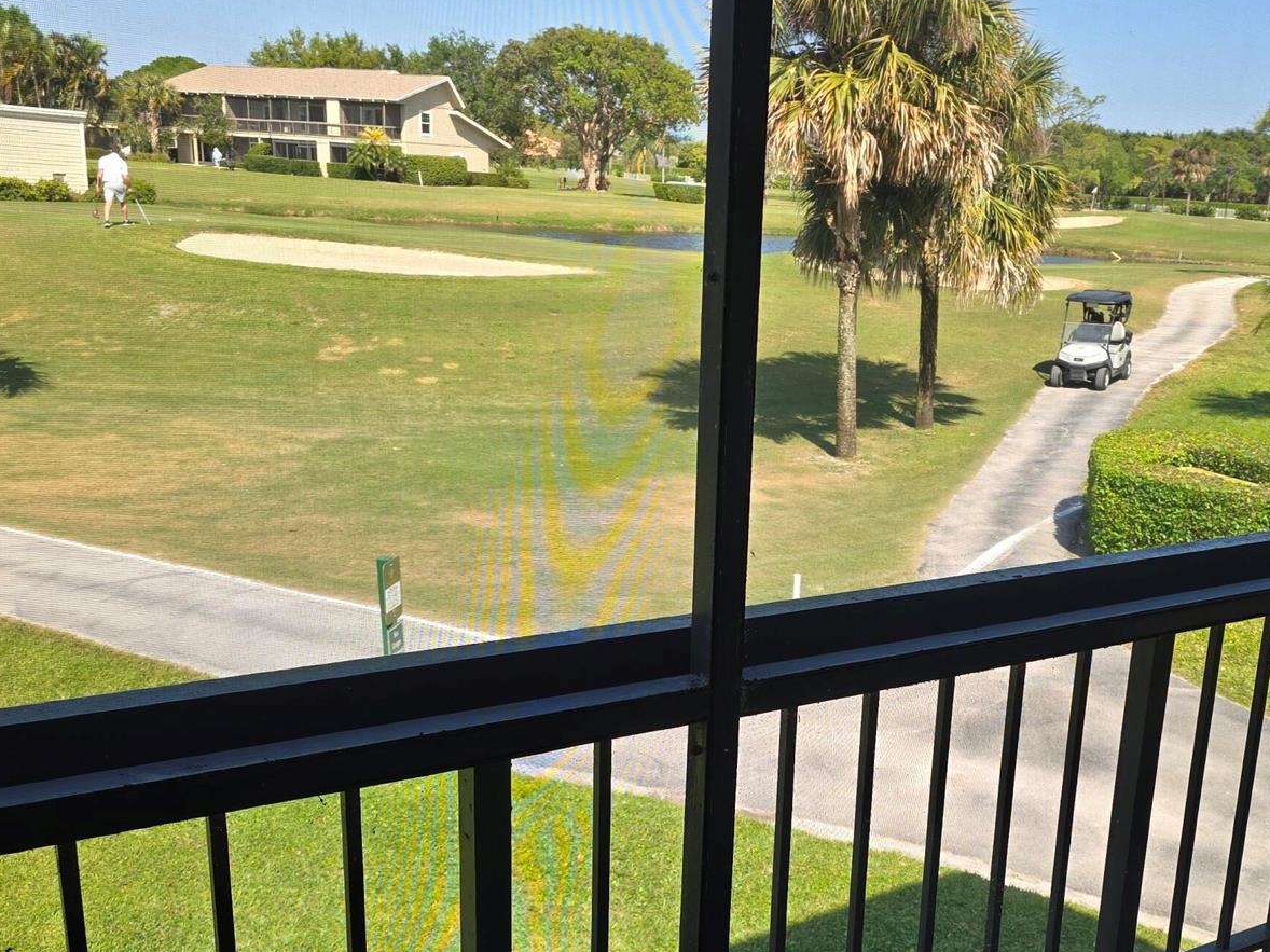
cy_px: 696
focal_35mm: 40
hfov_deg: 46.4
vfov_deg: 35.3
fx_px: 1467
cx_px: 784
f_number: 1.7
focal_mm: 6.3
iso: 12
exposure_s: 1/258
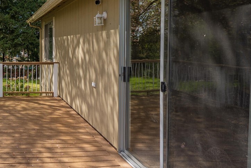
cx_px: 1
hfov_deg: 45.9
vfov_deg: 37.4
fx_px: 244
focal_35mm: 35
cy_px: 53
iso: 80
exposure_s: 1/60
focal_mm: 15
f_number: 7.1
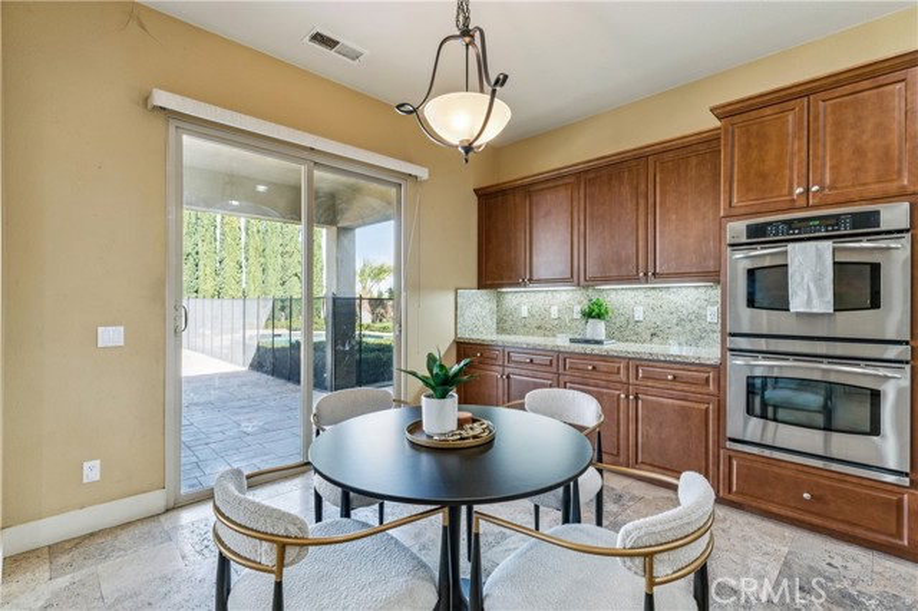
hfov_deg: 94.7
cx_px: 459
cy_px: 306
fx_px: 423
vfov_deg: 71.7
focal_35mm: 17
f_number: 13
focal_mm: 16.6
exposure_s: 1/2
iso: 100
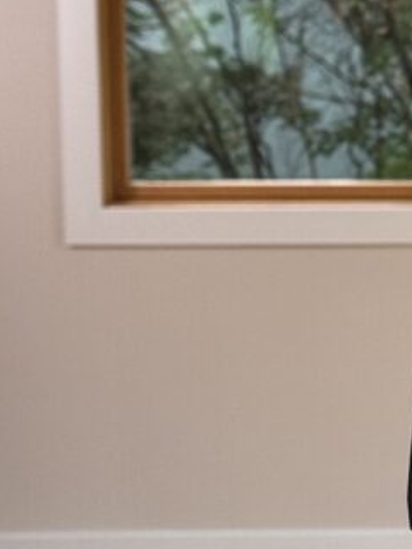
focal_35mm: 192
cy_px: 299
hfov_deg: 7.4
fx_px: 3047
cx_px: 819
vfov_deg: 10.3
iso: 50
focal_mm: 6.76
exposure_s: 1/60
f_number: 1.78
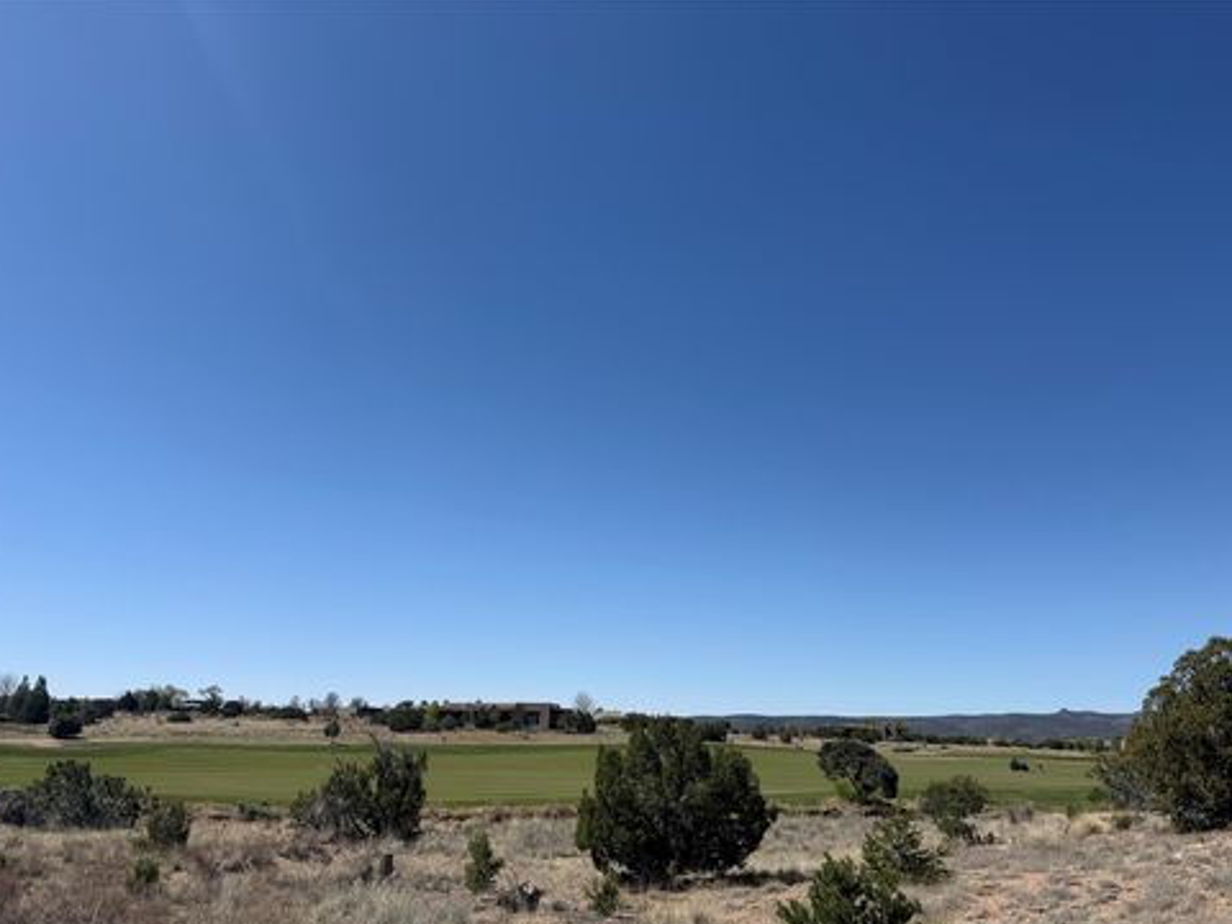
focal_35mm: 25
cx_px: 603
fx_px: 890
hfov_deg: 69.4
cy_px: 479
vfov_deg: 54.9
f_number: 1.78
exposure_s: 1/7353
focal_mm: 6.76
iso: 80
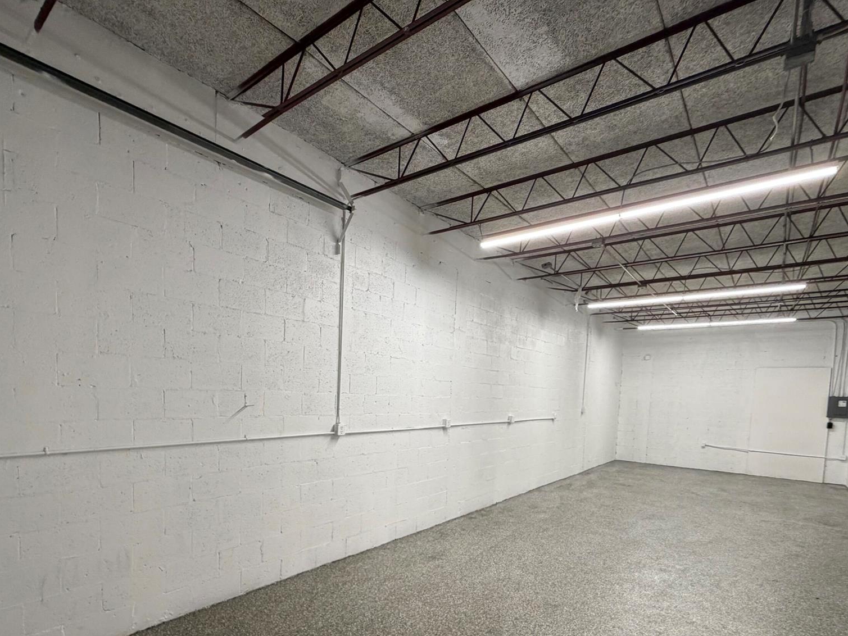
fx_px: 465
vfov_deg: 66.9
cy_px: 422
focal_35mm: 19
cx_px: 350
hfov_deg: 83.9
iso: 250
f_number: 2.2
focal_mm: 2.22
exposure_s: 1/120
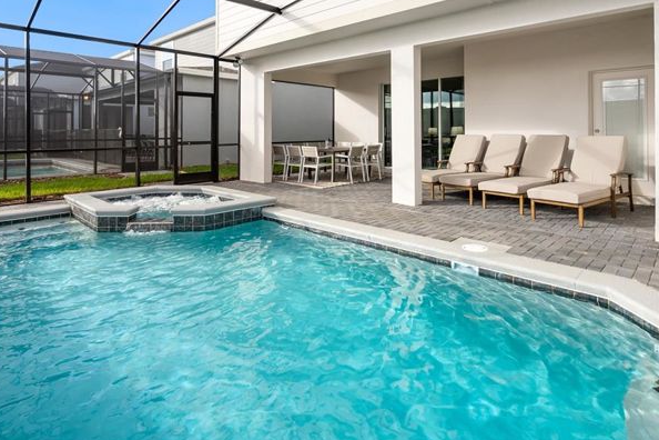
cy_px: 190
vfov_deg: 64.3
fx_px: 348
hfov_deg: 86.9
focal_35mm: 19
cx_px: 322
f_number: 5
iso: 80
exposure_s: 1/100
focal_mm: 16
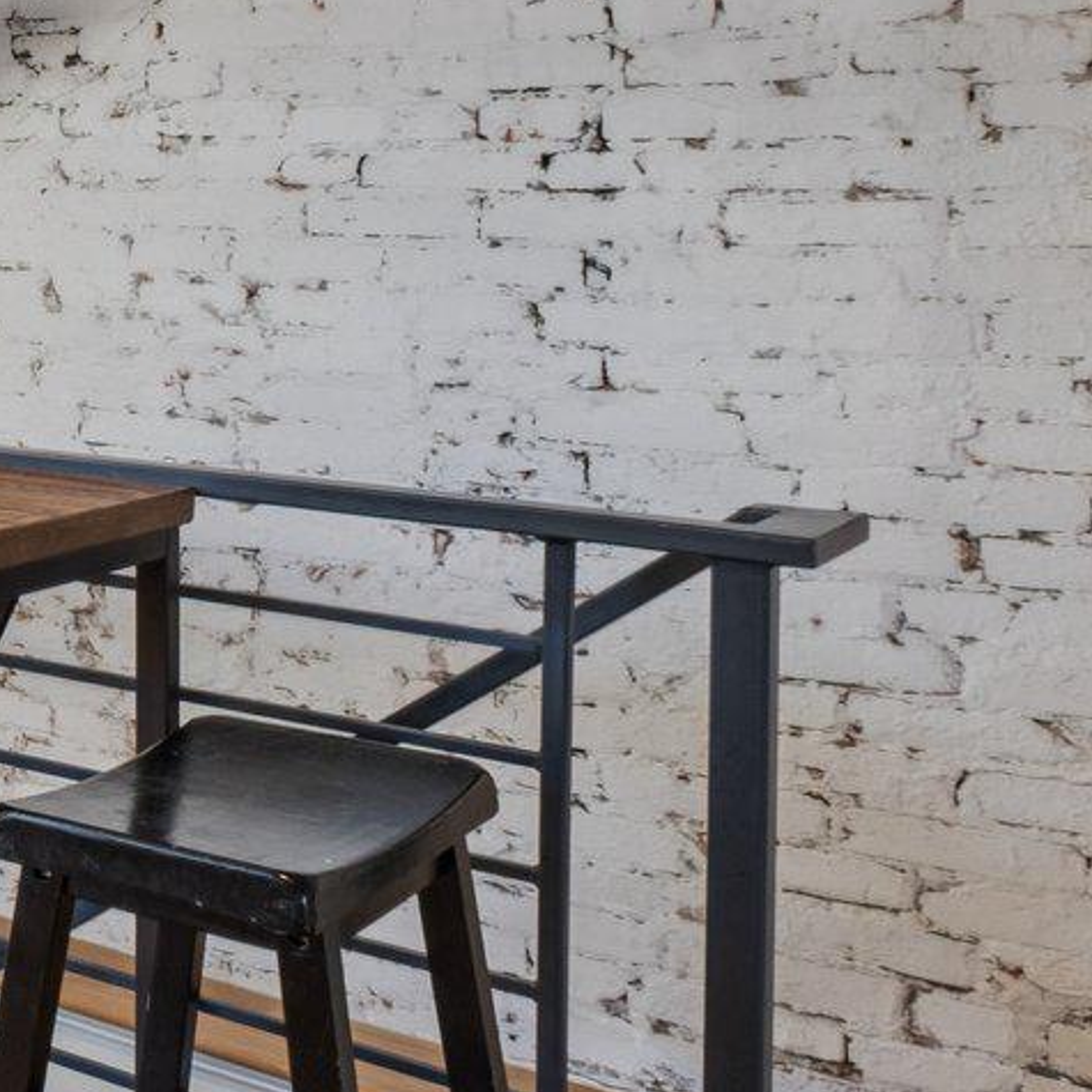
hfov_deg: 19.5
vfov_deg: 30.1
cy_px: 160
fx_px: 1963
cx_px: -1039
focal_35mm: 55
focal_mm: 10
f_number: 8
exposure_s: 1/9
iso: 250
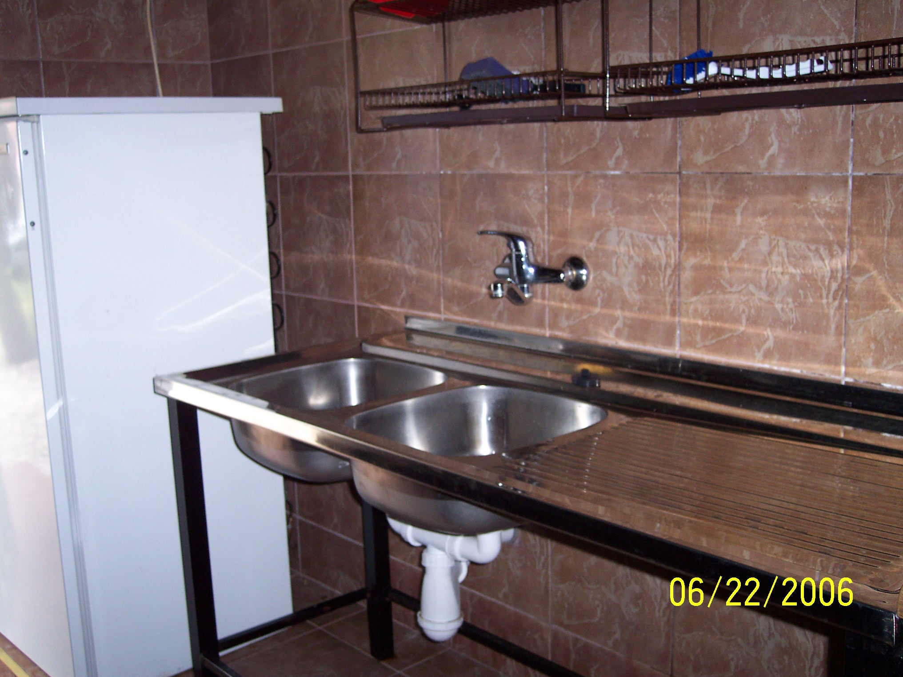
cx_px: 452
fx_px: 991
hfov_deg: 49.0
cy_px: 338
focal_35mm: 38
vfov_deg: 37.7
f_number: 2.8
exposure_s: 1/30
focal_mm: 8
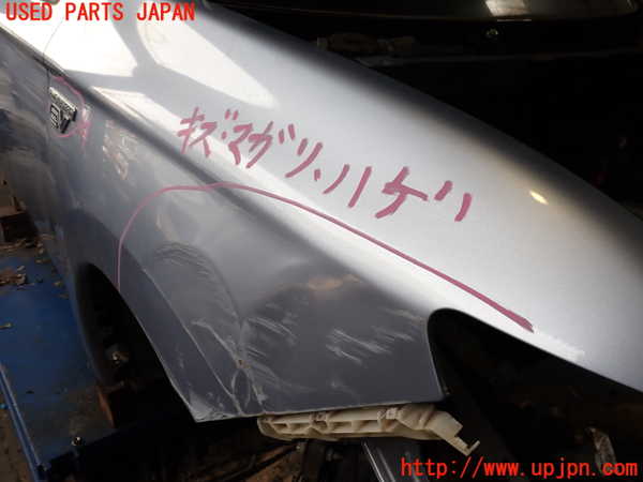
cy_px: 241
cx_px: 322
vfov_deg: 46.8
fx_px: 557
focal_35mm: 30
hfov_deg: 60.0
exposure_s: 1/160
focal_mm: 5.4
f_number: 3.2
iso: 100
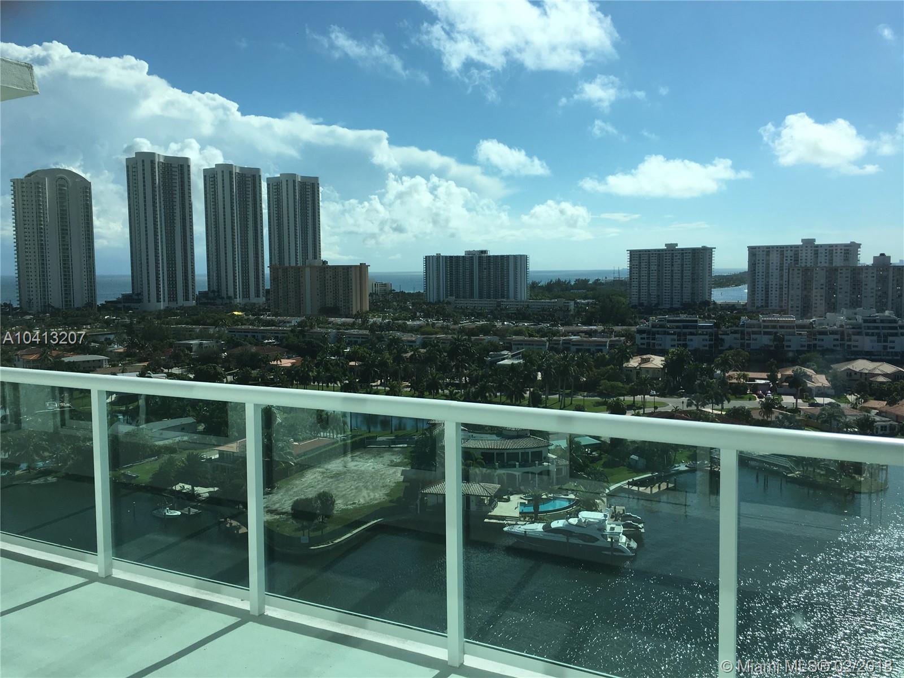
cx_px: 452
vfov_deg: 48.2
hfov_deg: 61.7
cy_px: 339
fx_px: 757
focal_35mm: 29
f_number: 2.2
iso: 25
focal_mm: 4.15
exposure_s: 1/2747
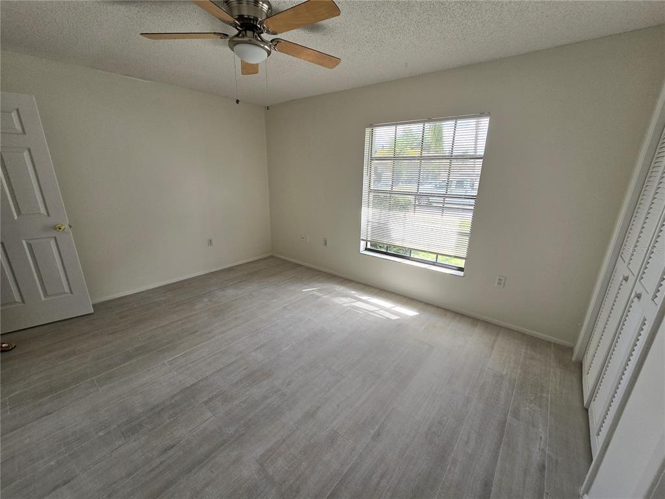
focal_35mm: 13
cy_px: 250
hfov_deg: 106.2
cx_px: 332
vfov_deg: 89.9
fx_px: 250
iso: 80
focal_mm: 2.2
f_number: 2.2
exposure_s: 1/359
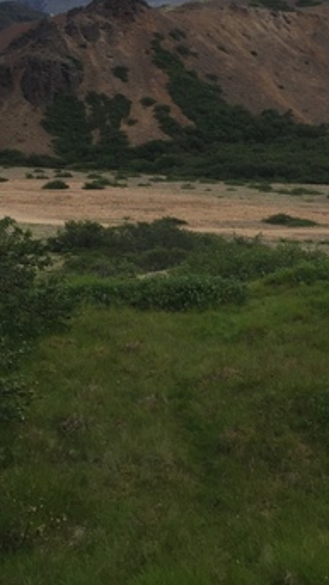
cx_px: 264
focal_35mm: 59
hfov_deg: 20.2
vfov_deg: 35.0
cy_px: 179
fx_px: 915
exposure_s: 1/50
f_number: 2.2
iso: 40
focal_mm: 4.15
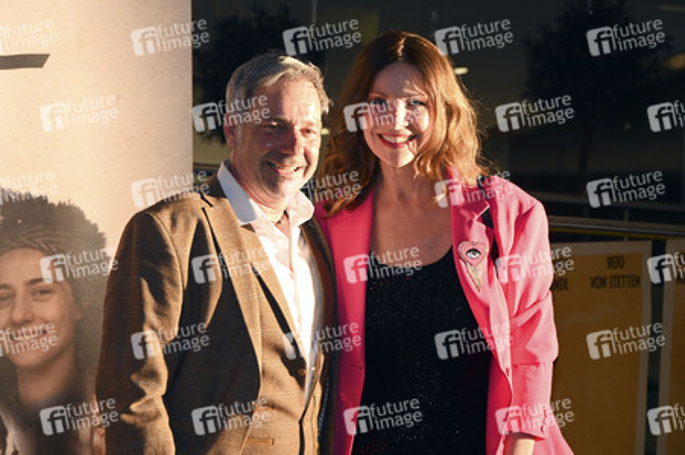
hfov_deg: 23.7
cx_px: 342
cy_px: 228
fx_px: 1635
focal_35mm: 86
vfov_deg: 15.9
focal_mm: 86
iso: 2500
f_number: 6.3
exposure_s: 1/200
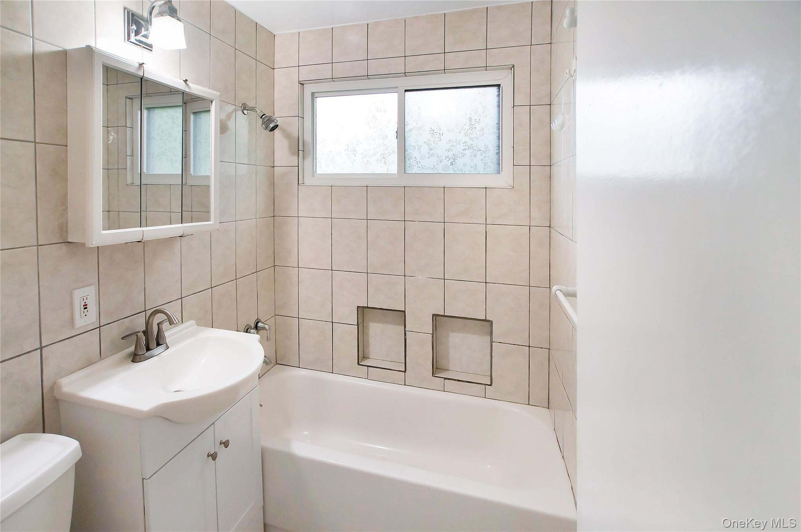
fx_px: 367
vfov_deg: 71.9
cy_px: 266
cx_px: 400
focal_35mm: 16
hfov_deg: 95.1
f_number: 4.5
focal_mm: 11
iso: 500
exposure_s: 1/60
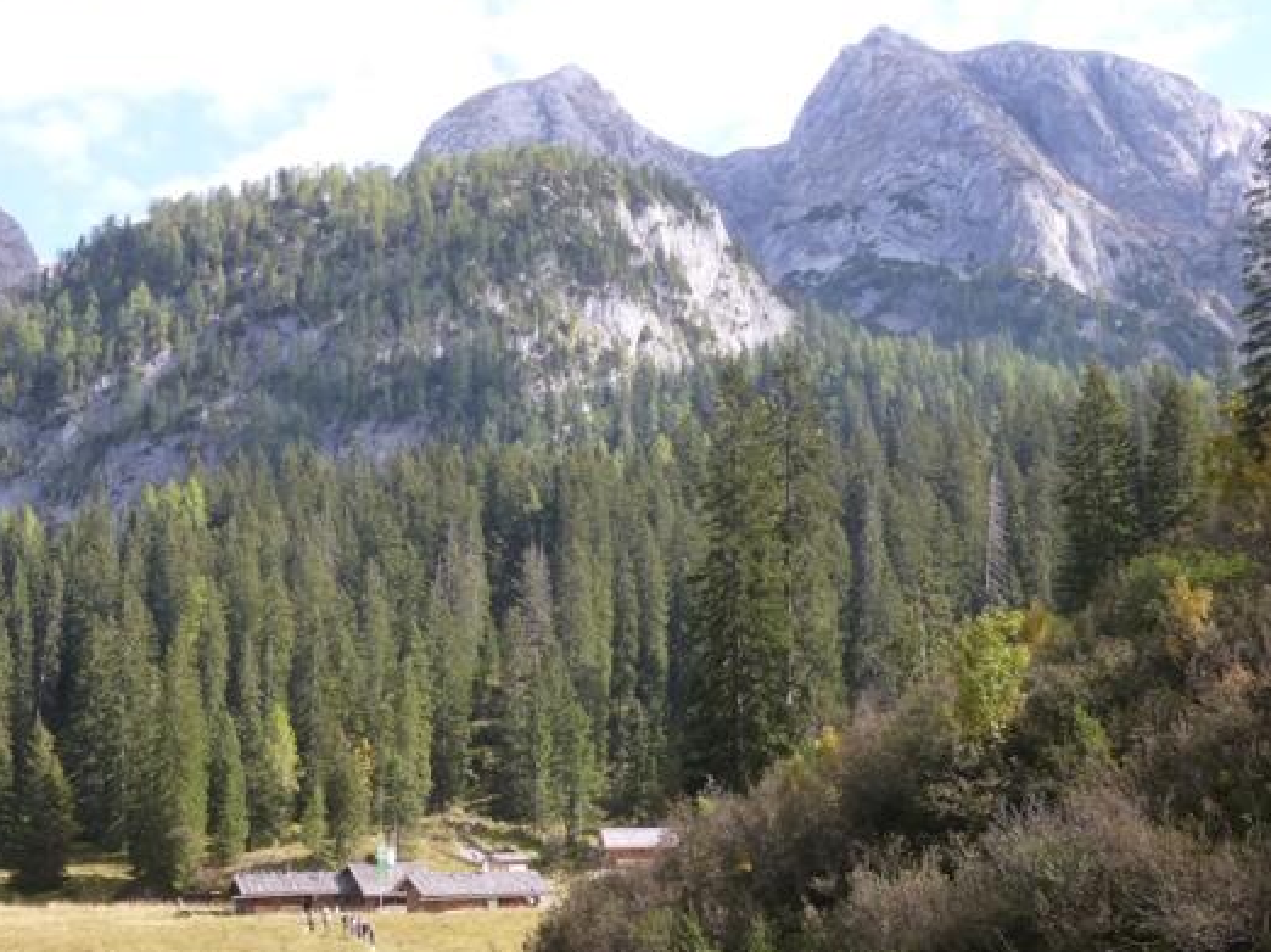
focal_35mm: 54
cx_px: 583
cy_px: 472
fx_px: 1982
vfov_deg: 27.0
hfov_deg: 35.5
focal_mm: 8.6
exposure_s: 1/160
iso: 160
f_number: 4
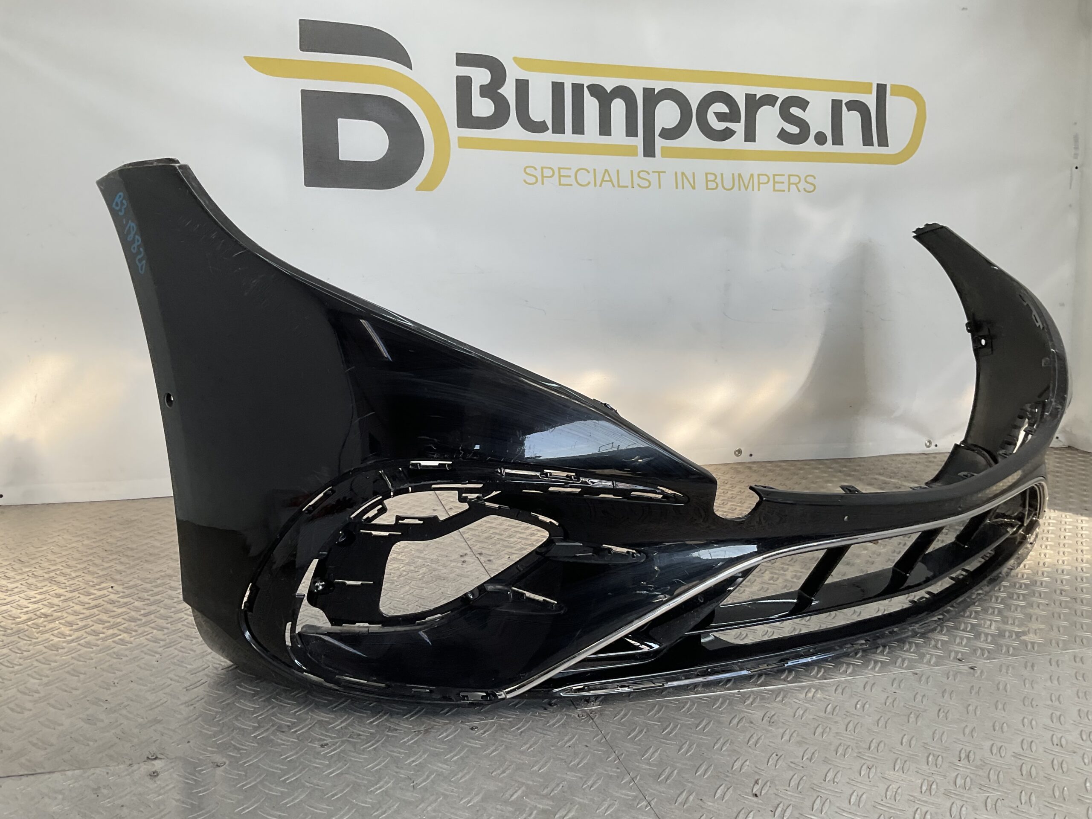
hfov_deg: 61.7
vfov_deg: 48.2
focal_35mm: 29
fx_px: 915
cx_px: 546
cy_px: 410
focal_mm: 3
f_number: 1.8
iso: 16
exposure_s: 1/300
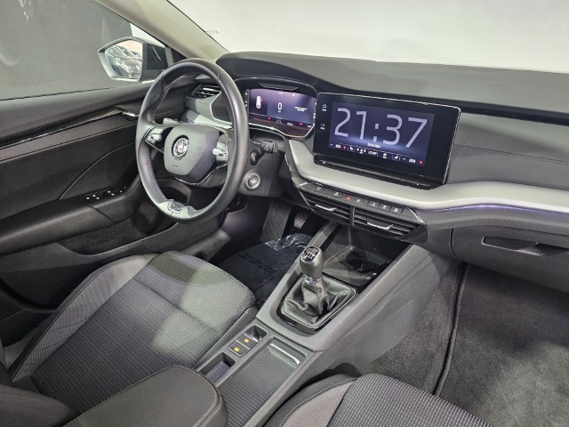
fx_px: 378
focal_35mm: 23
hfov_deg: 73.9
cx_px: 284
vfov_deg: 58.9
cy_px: 214
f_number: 1.7
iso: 640
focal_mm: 6.3
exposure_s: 1/39
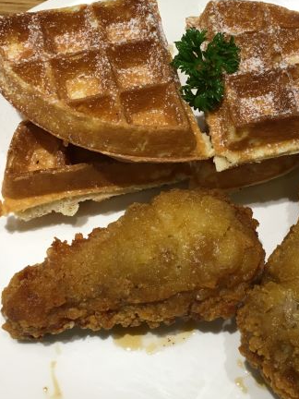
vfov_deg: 40.4
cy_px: 193
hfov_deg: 30.7
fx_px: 541
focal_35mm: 47
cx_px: 196
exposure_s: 1/33
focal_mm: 4.15
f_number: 2.2
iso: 40
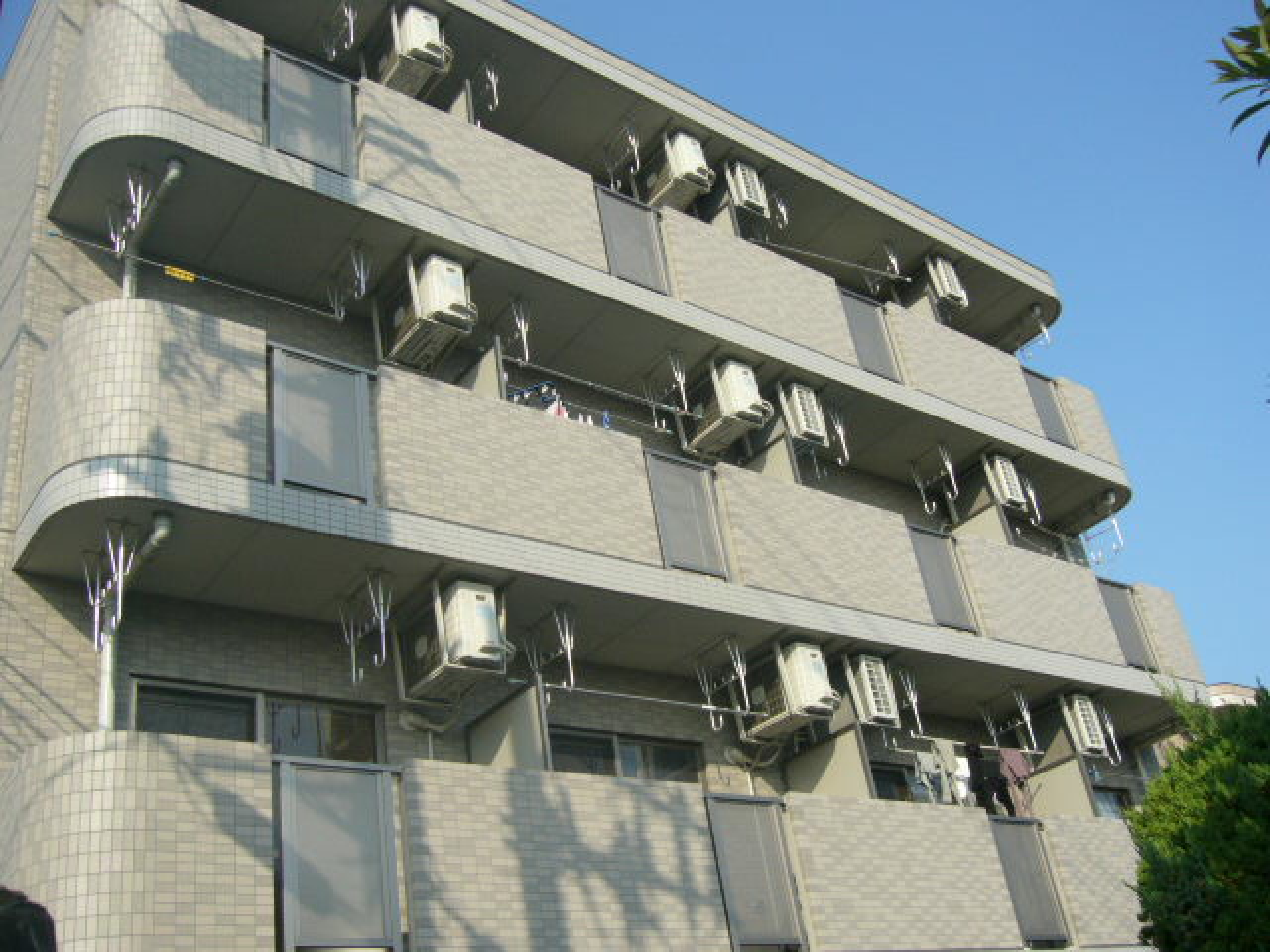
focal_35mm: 35
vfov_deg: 40.7
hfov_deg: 52.6
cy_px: 476
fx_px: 1284
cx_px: 635
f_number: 8
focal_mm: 5.8
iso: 100
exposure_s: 1/200
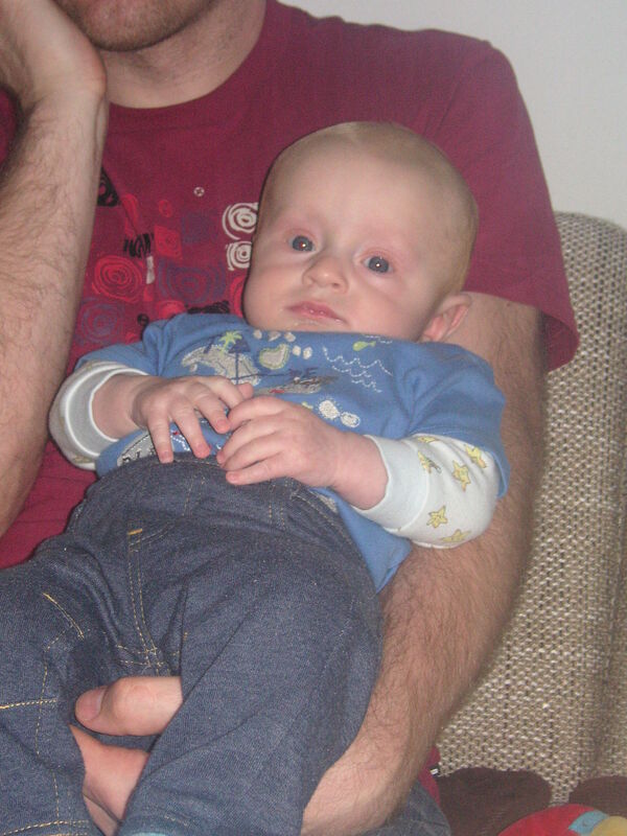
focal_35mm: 82
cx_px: 314
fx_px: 1980
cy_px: 418
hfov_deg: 18.0
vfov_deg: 23.8
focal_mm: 13.6
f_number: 4.6
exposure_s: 1/90
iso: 160
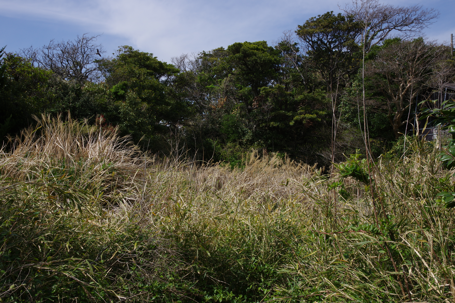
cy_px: 152
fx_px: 492
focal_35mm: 39
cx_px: 228
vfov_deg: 34.1
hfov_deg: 49.6
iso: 160
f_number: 11
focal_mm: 26
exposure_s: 1/320
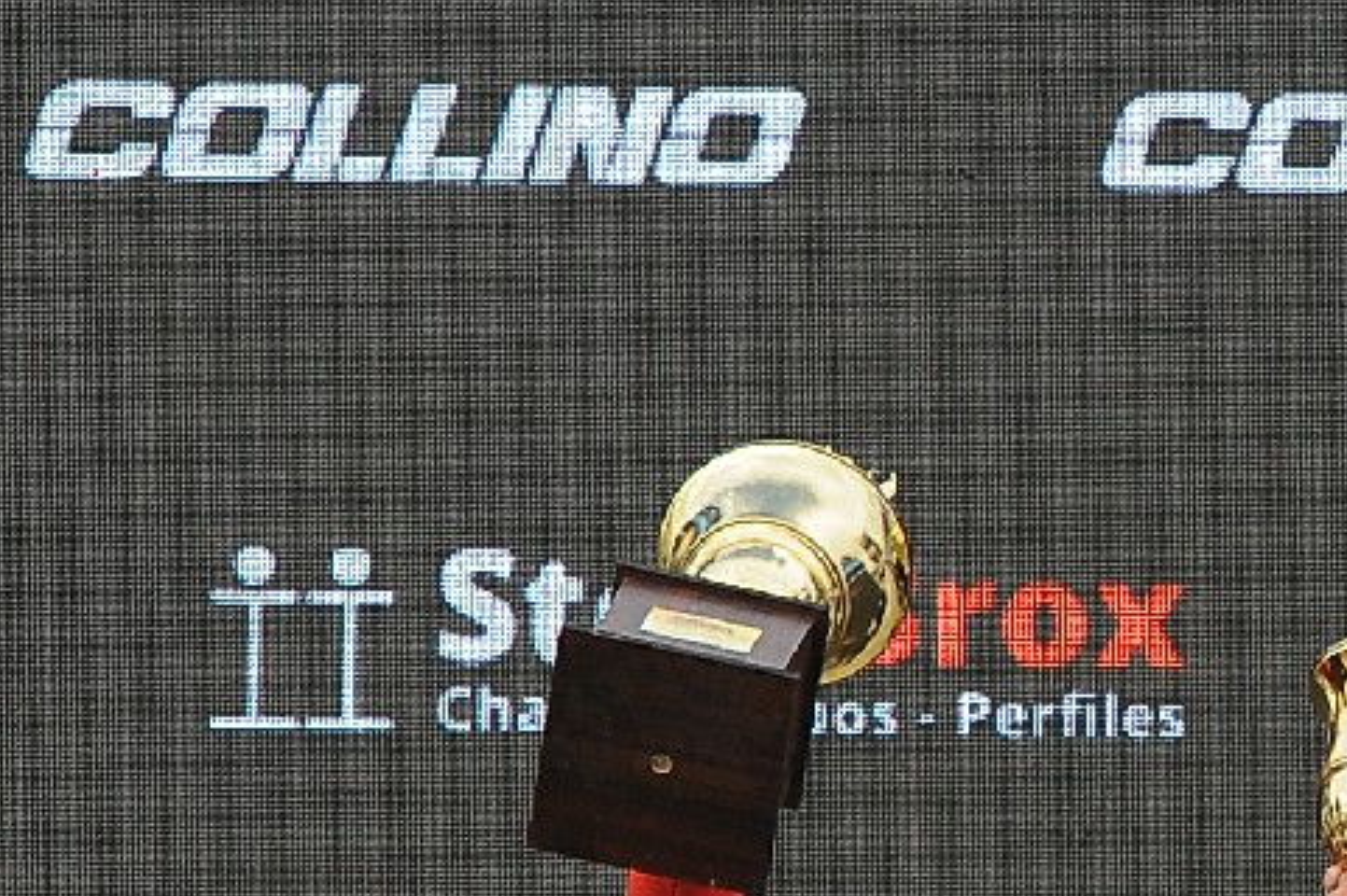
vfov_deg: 1.0
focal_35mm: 1346
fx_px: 50327
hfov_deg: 1.5
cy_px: 686
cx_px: 1806
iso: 200
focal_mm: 180
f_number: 5.6
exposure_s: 1/500
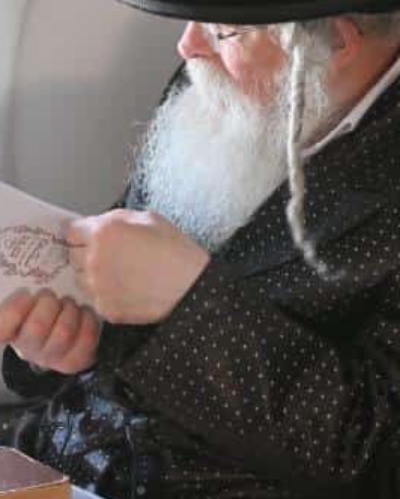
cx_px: 147
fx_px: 2055
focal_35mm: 139
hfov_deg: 11.1
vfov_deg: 13.8
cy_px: 127
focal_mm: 48
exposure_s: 1/160
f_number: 4
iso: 800
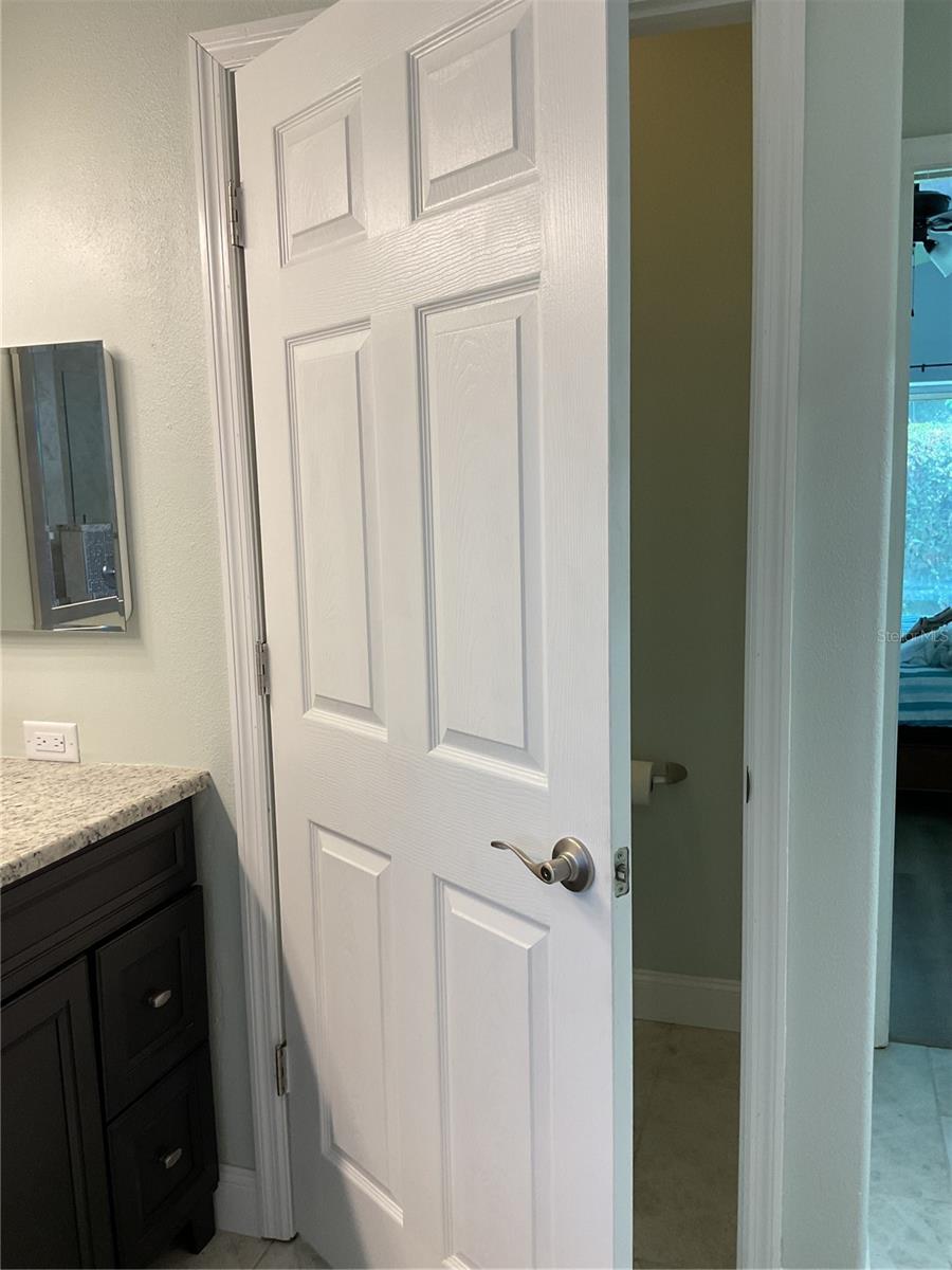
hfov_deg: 48.2
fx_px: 1063
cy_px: 635
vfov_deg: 61.7
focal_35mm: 29
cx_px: 476
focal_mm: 3
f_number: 1.8
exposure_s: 1/120
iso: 64
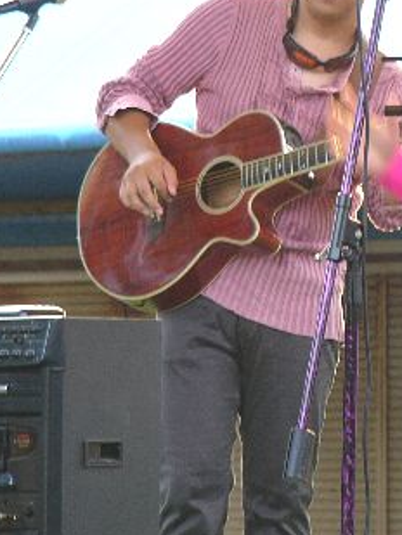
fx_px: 5122
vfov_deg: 6.0
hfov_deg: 4.5
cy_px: 156
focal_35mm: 331
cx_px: 518
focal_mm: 26.7
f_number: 2.8
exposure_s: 1/40
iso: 75
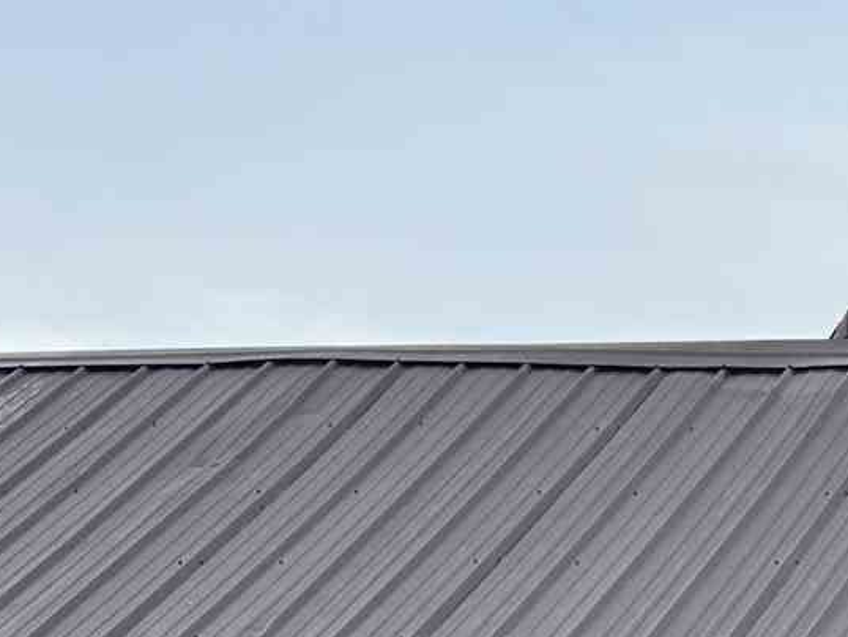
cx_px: 1540
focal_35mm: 137
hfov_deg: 13.0
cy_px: 1260
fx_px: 3358
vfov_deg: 10.1
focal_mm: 6.76
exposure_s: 1/163
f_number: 1.78
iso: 80
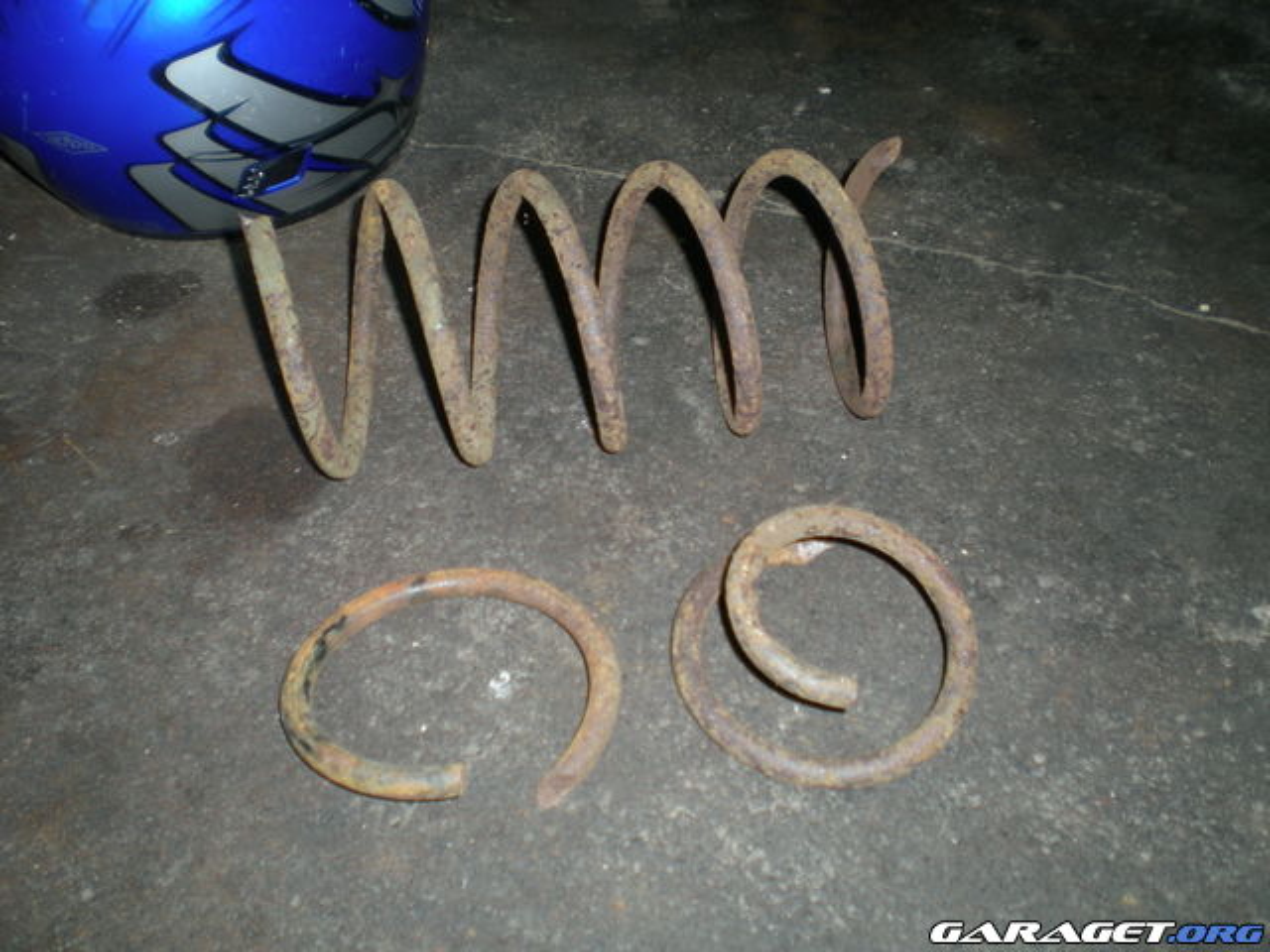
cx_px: 635
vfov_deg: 37.7
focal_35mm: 38
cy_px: 476
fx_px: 1394
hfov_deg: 49.0
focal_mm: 6.3
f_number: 3.1
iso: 50
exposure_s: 1/60
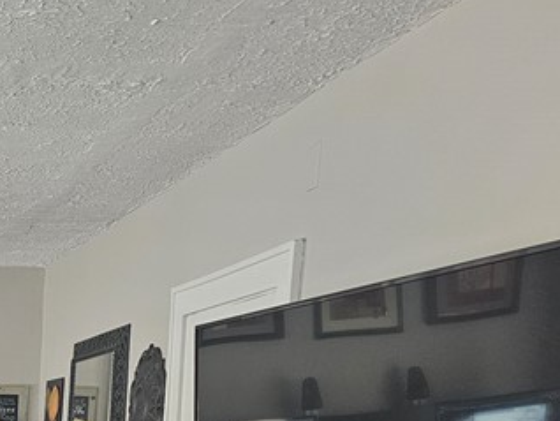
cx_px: -229
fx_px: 1198
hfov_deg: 22.5
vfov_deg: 18.1
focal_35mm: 74
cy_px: 602
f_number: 1.7
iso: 320
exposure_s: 1/120
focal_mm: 6.3
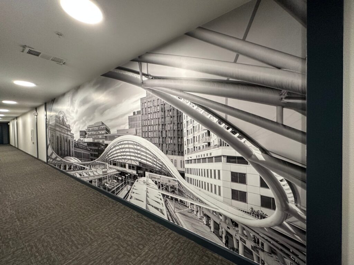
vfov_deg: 85.7
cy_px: 132
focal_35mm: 14
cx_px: 177
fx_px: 143
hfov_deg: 102.1
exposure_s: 1/60
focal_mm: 2.22
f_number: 2.2
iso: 250
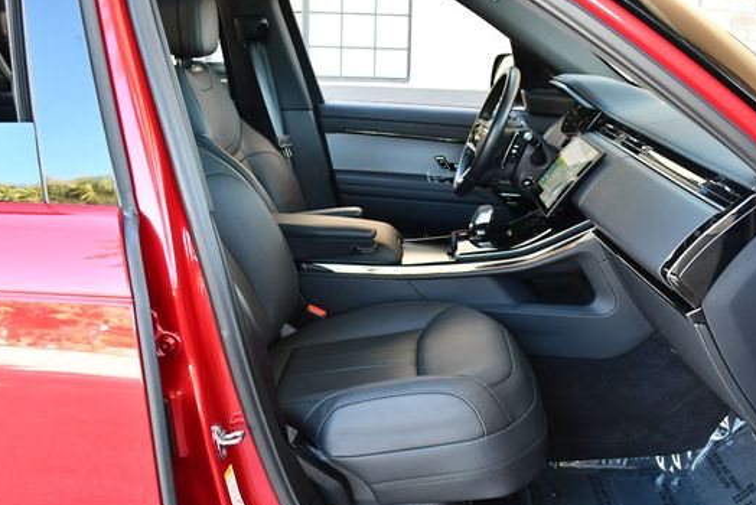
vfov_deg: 30.5
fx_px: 924
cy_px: 304
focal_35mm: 44
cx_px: 417
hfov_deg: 44.4
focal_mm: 18
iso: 800
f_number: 3.5
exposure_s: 1/160
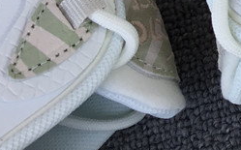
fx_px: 781
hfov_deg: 15.5
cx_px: 408
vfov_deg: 10.2
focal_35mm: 119
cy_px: -136
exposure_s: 1/369
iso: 25
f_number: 2.4
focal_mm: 3.3
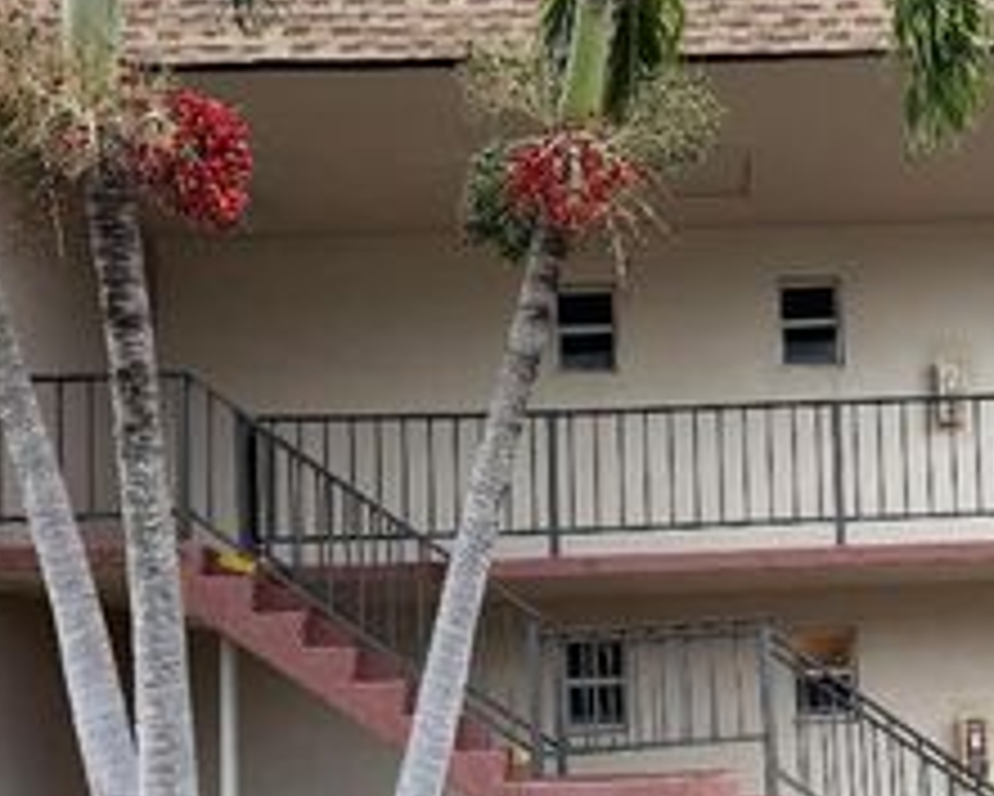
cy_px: 560
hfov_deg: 34.2
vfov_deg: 28.4
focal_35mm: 53
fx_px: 1560
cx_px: 801
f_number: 1.78
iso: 100
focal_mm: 6.76
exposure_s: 1/535
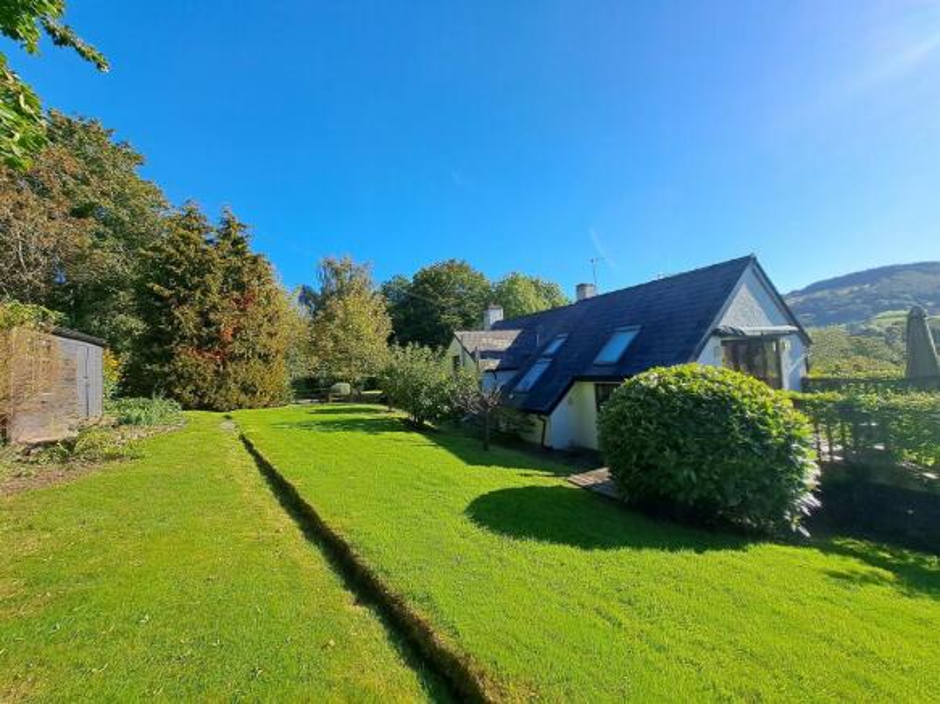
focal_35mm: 13
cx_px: 470
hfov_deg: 106.2
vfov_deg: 89.9
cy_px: 352
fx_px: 353
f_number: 2.2
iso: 50
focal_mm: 1.74
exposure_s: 1/1122
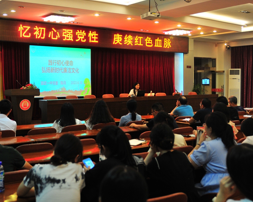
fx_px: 344
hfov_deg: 40.3
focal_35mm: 46
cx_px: 143
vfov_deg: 32.7
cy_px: 89
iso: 560
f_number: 2.8
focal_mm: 24
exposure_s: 1/100
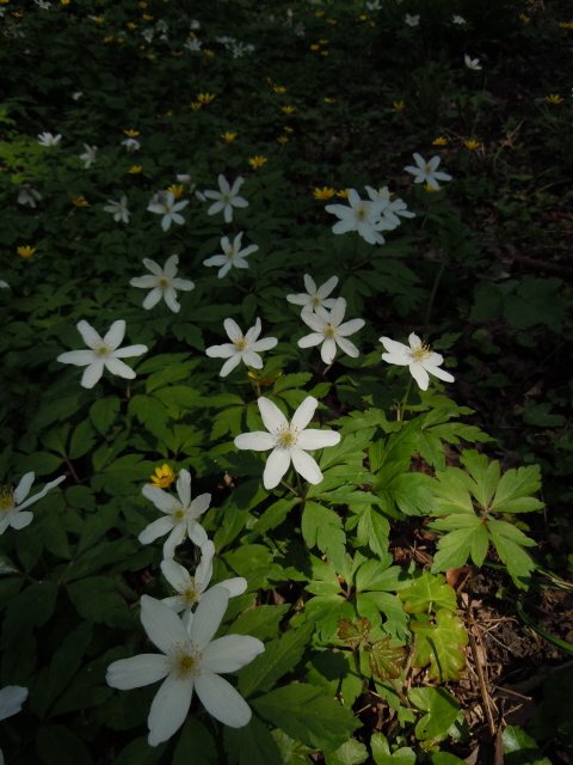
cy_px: 382
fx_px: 662
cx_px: 286
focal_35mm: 30
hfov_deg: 46.8
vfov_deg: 60.0
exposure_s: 1/800
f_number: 3.5
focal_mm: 5.4
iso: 100
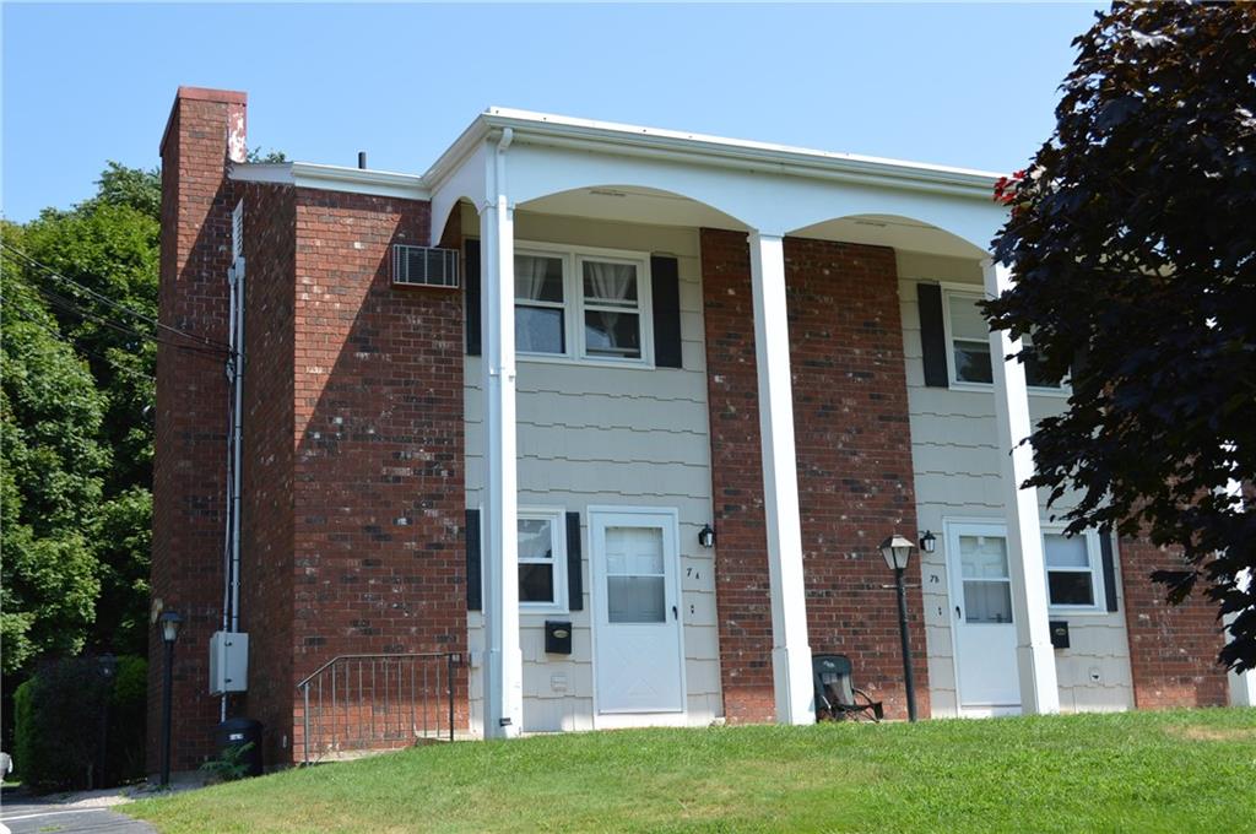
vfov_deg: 29.8
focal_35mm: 45
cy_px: 417
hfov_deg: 43.7
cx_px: 628
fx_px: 1568
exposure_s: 1/200
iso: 100
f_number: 6.3
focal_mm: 30
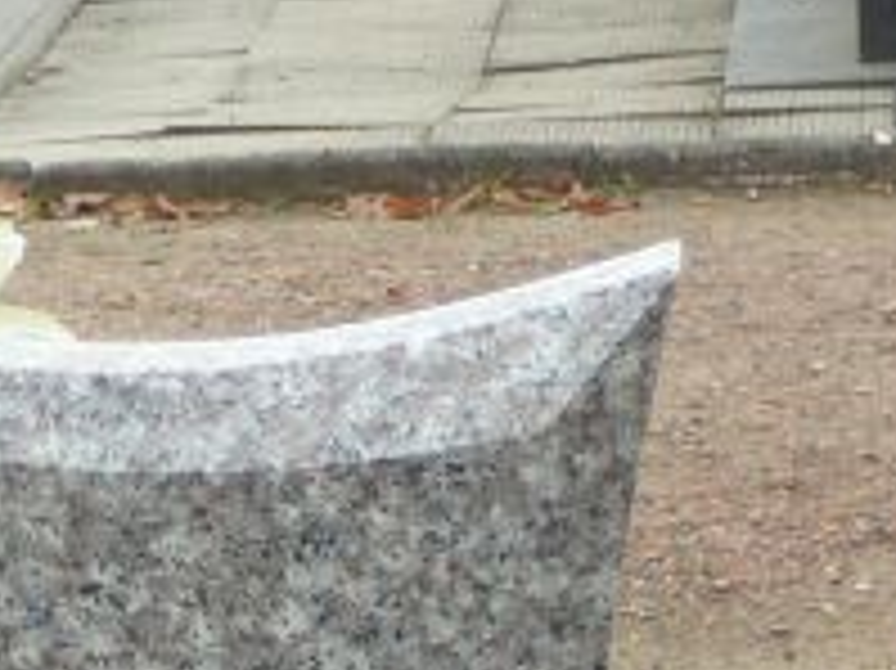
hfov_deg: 7.8
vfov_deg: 5.9
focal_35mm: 248
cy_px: 845
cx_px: -477
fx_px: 6415
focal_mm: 11.5
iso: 80
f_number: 3.7
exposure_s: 1/160
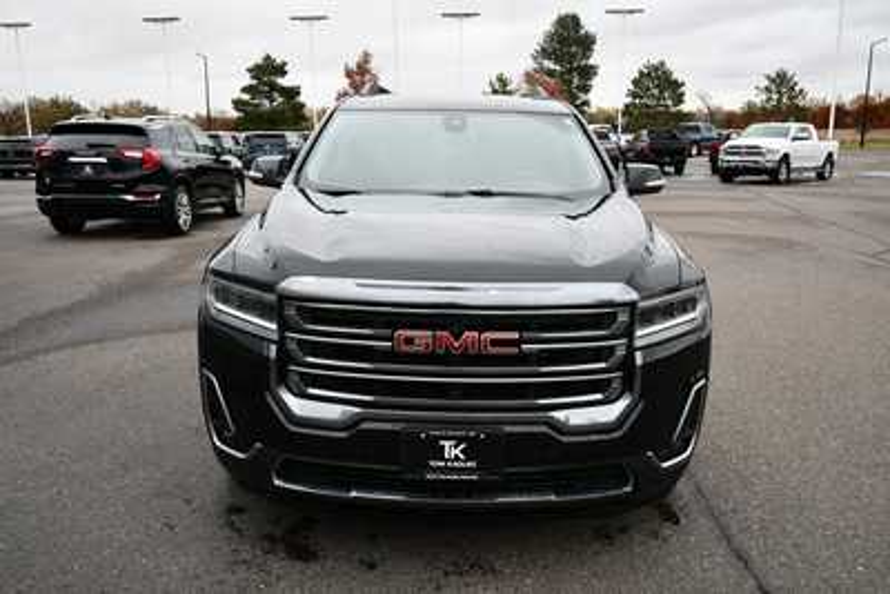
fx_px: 742
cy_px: 297
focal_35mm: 30
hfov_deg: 61.9
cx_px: 445
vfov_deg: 43.6
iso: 560
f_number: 5.6
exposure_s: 1/250
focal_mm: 20
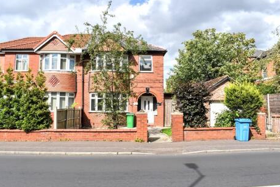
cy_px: 92
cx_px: 142
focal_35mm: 28
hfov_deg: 65.5
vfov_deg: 46.4
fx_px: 218
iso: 200
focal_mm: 18
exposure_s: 1/400
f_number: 10
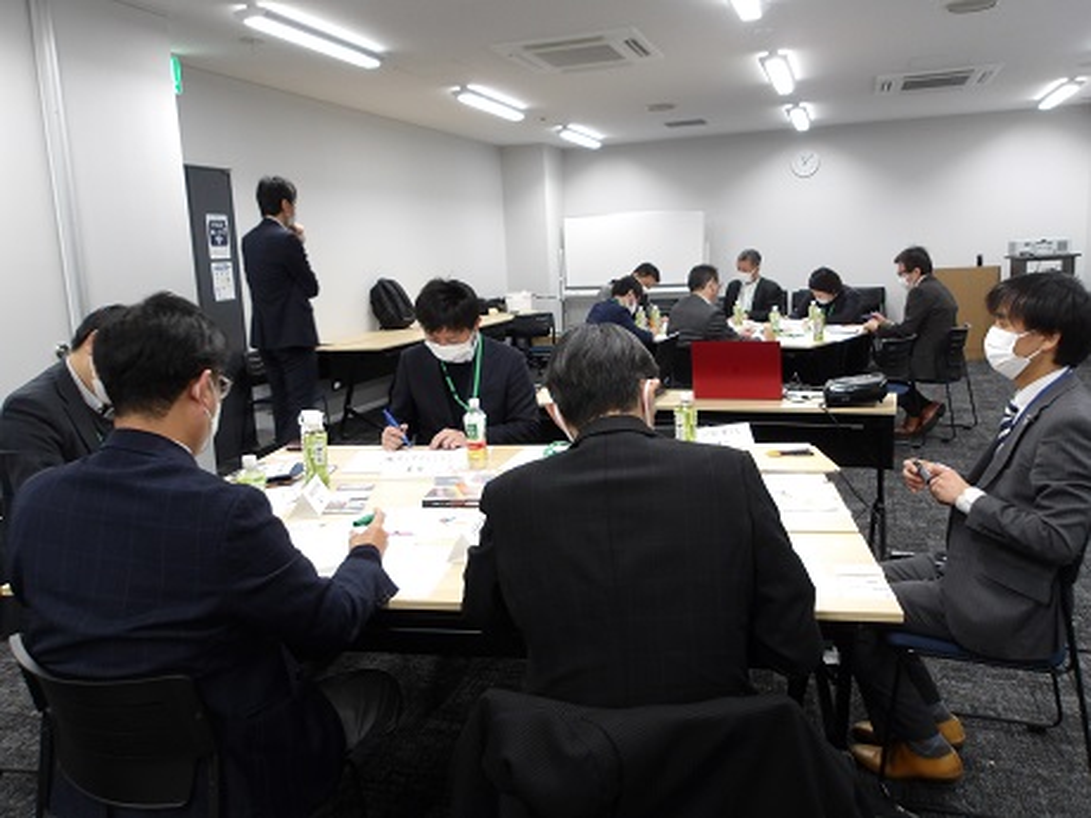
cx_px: 546
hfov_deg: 65.3
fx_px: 851
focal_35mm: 27
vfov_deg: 51.4
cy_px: 409
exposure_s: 1/30
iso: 132
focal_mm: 4.9
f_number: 3
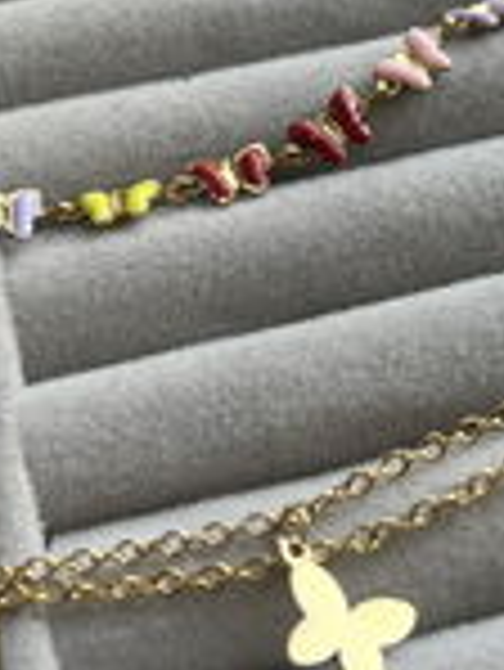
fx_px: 1803
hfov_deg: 15.5
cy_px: 2
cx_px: 558
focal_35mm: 93
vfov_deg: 20.4
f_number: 1.5
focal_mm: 5.7
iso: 32
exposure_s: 1/121
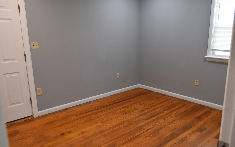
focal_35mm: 28
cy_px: 76
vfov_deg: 44.5
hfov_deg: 66.5
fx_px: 179
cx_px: 119
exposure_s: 1/60
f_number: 4
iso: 560
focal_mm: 18
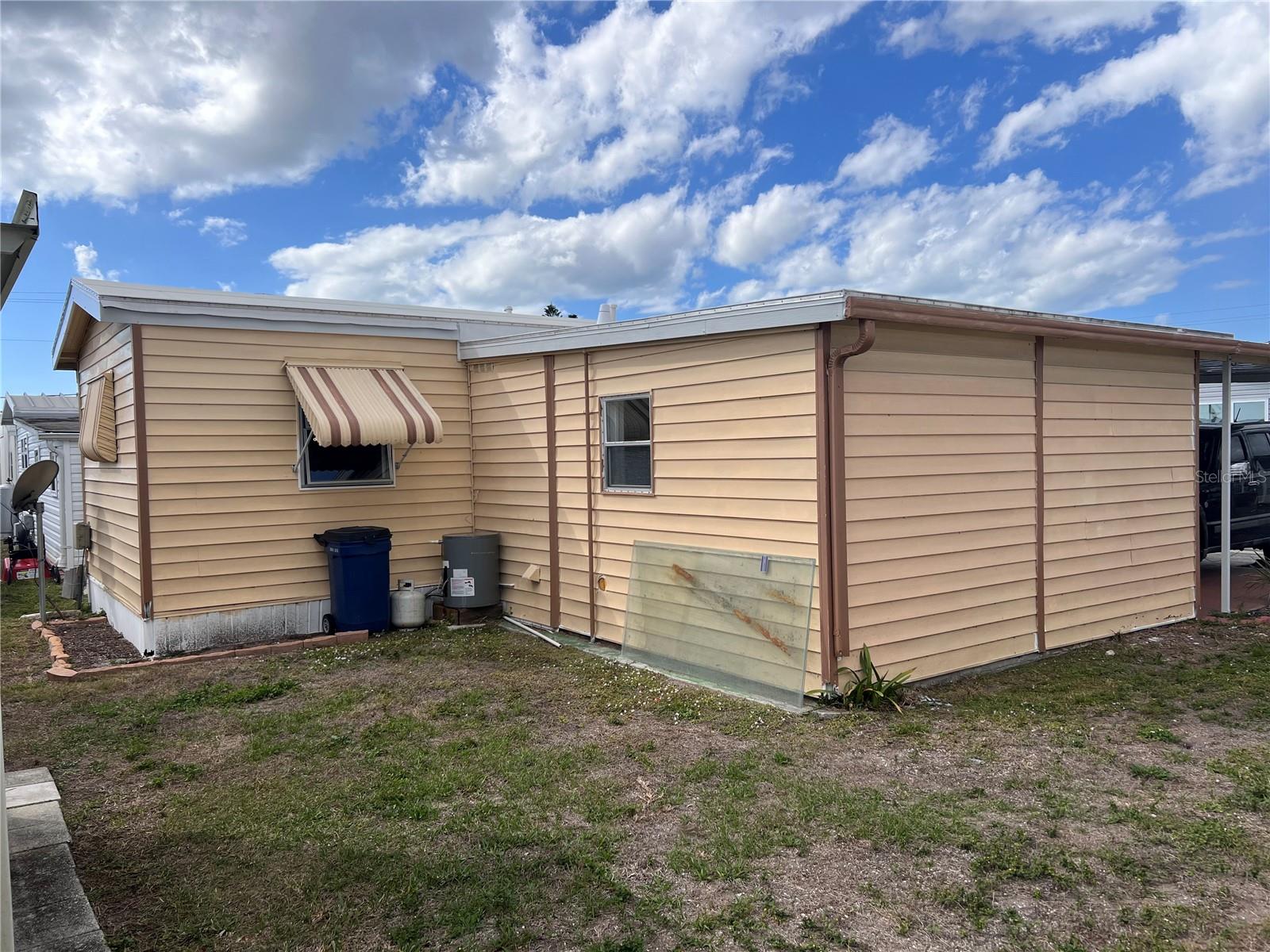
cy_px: 476
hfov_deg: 67.3
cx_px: 635
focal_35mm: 26
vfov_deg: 53.1
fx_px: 954
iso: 50
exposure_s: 1/4630
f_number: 1.5
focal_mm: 5.7
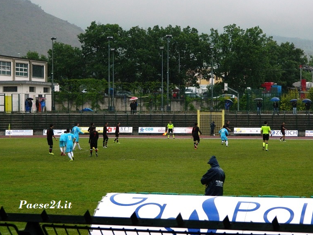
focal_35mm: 108
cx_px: 160
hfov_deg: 18.2
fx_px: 976
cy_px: 113
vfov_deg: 13.7
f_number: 4.5
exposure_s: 1/500
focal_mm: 18.6
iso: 180
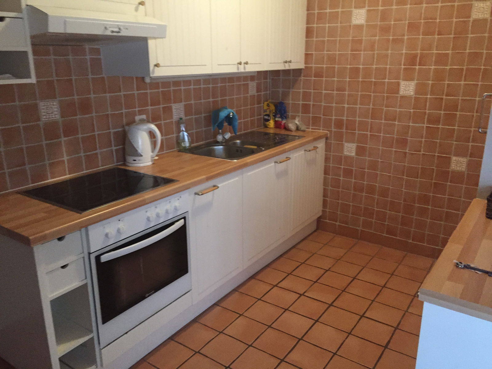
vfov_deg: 48.2
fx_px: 412
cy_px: 184
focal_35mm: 29
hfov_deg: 61.7
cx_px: 246
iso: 250
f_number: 2.2
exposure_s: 1/15
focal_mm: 4.15
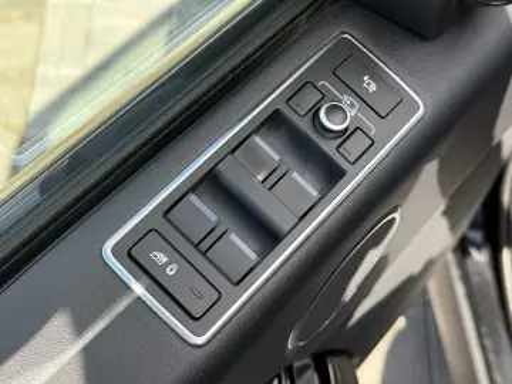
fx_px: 710
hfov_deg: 39.7
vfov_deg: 30.3
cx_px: 256
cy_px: 192
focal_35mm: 48
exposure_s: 1/596
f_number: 1.78
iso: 100
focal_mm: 6.76
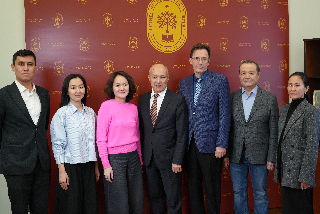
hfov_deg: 51.3
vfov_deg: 35.5
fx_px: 333
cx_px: 160
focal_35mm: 38
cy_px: 107
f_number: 4
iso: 1000
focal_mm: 25
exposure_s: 1/160
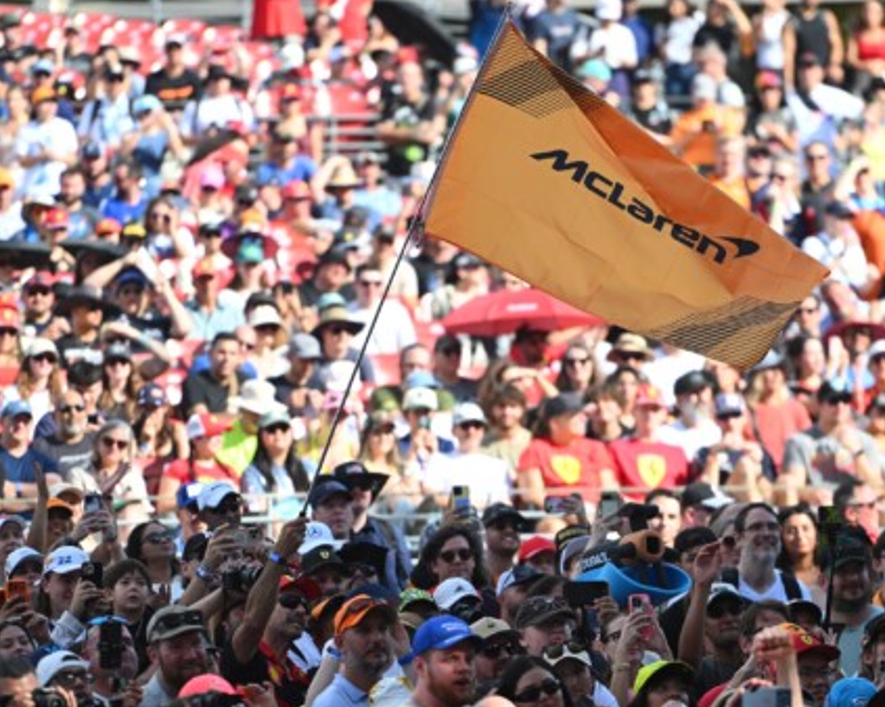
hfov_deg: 6.2
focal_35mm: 311
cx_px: 498
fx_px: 8142
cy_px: 463
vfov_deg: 5.0
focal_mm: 200
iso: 400
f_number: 2.8
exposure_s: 1/3200
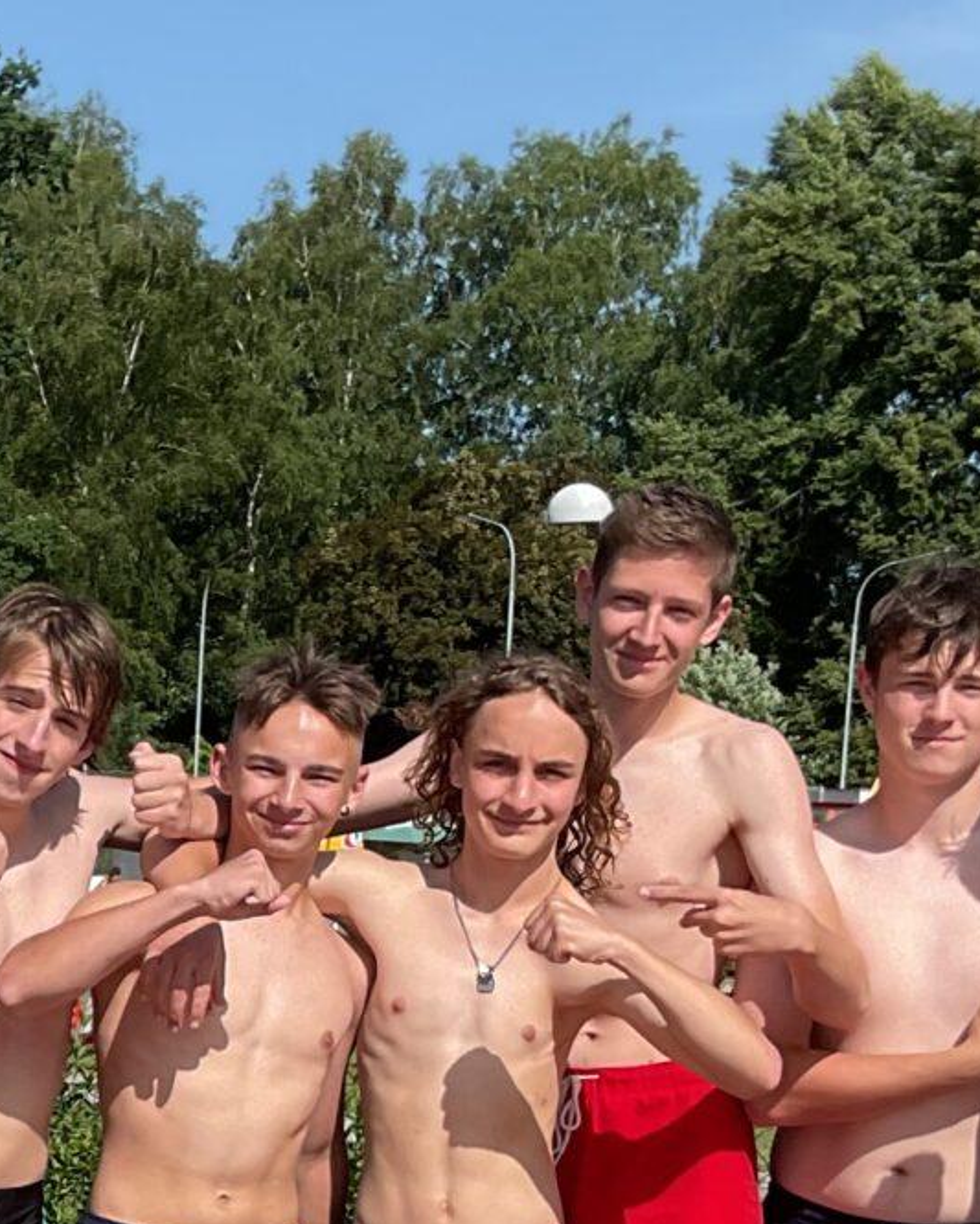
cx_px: 592
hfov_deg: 22.5
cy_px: 1264
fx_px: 2465
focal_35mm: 68
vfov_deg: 26.2
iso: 16
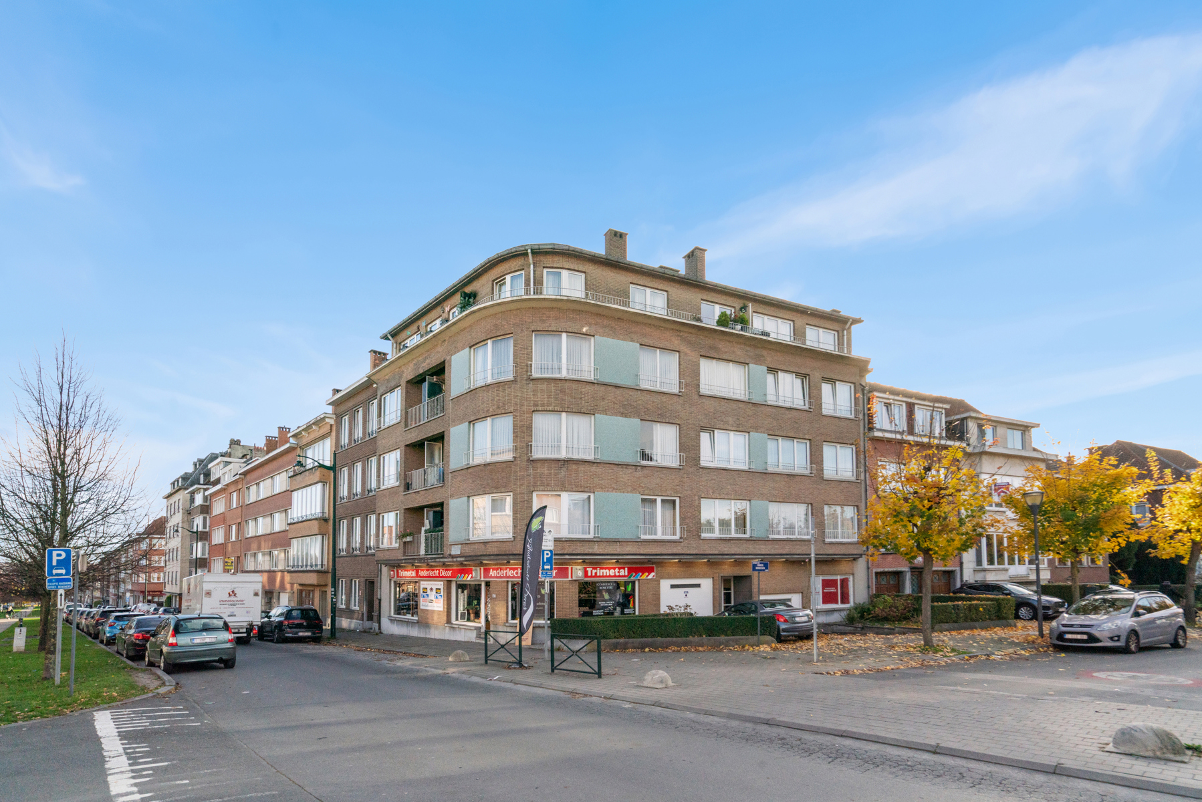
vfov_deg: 73.8
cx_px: 601
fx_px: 534
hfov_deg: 96.7
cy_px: 401
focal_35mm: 16
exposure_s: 1/1250
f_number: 11
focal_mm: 16
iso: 800
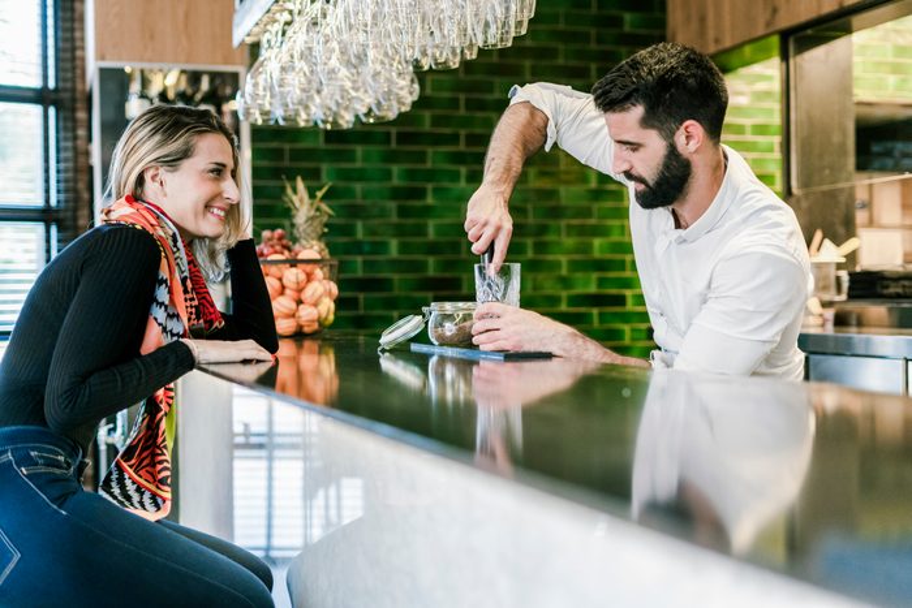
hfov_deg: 39.6
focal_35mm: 50
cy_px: 304
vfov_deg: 27.0
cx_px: 456
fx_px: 1267
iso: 1600
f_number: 2.2
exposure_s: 1/400
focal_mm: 50
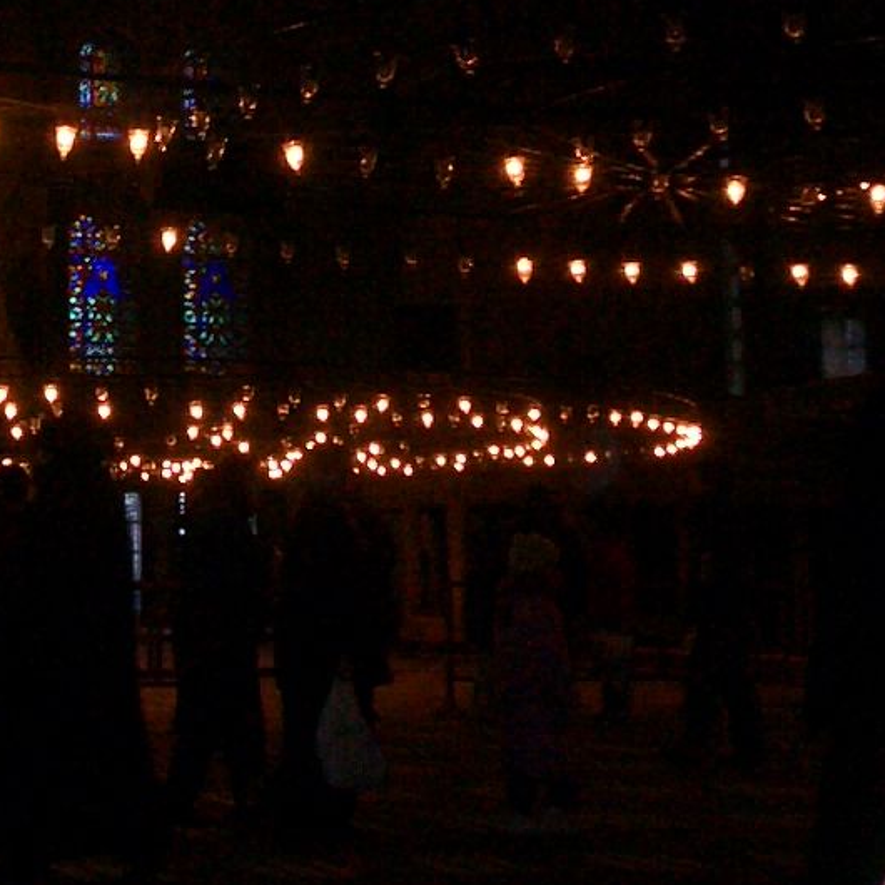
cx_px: -100
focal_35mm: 79
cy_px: 401
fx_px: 2285
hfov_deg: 20.8
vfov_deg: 21.9
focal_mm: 5.6
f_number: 3.5
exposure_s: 1/40
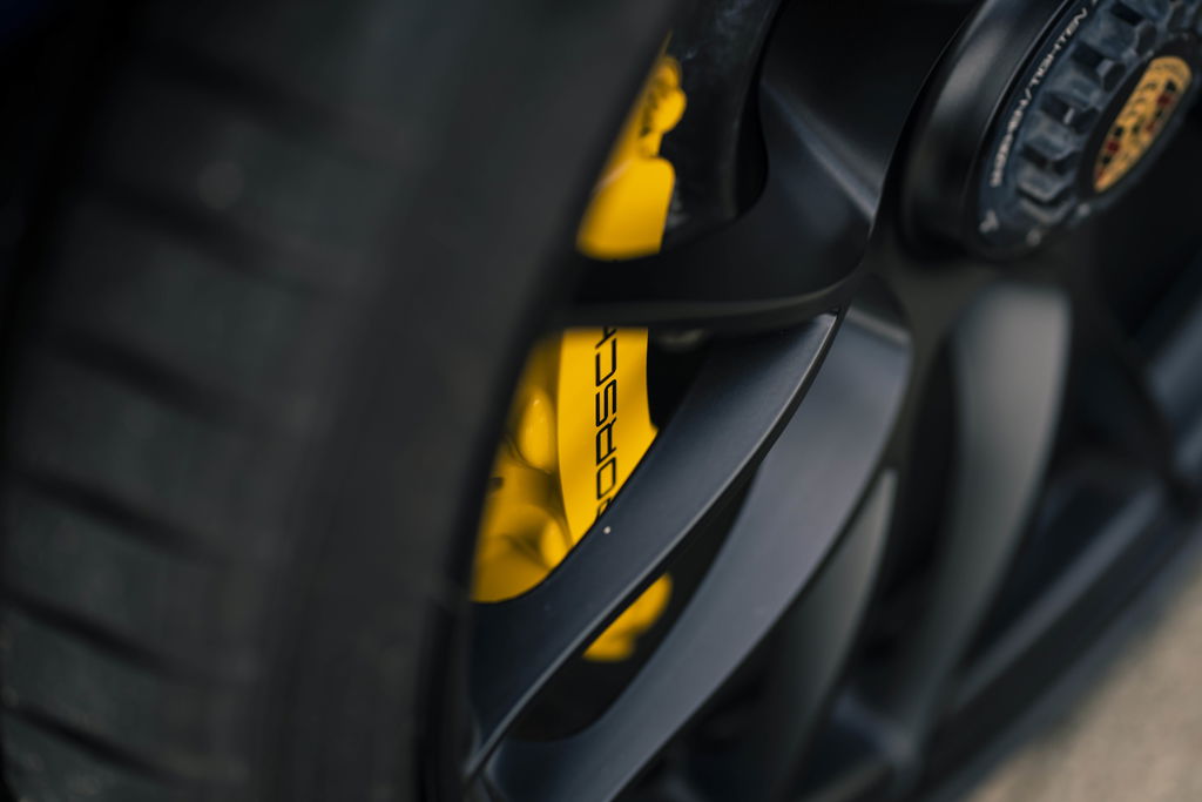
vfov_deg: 16.1
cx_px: 601
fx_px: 2838
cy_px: 401
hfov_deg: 23.9
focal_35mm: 85
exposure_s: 1/500
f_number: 2.5
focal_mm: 85
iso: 250
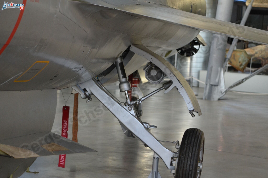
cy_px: 89
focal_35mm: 117
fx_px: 871
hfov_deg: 17.5
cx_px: 134
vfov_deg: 11.7
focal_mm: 78
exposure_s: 1/60
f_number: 4.5
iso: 800
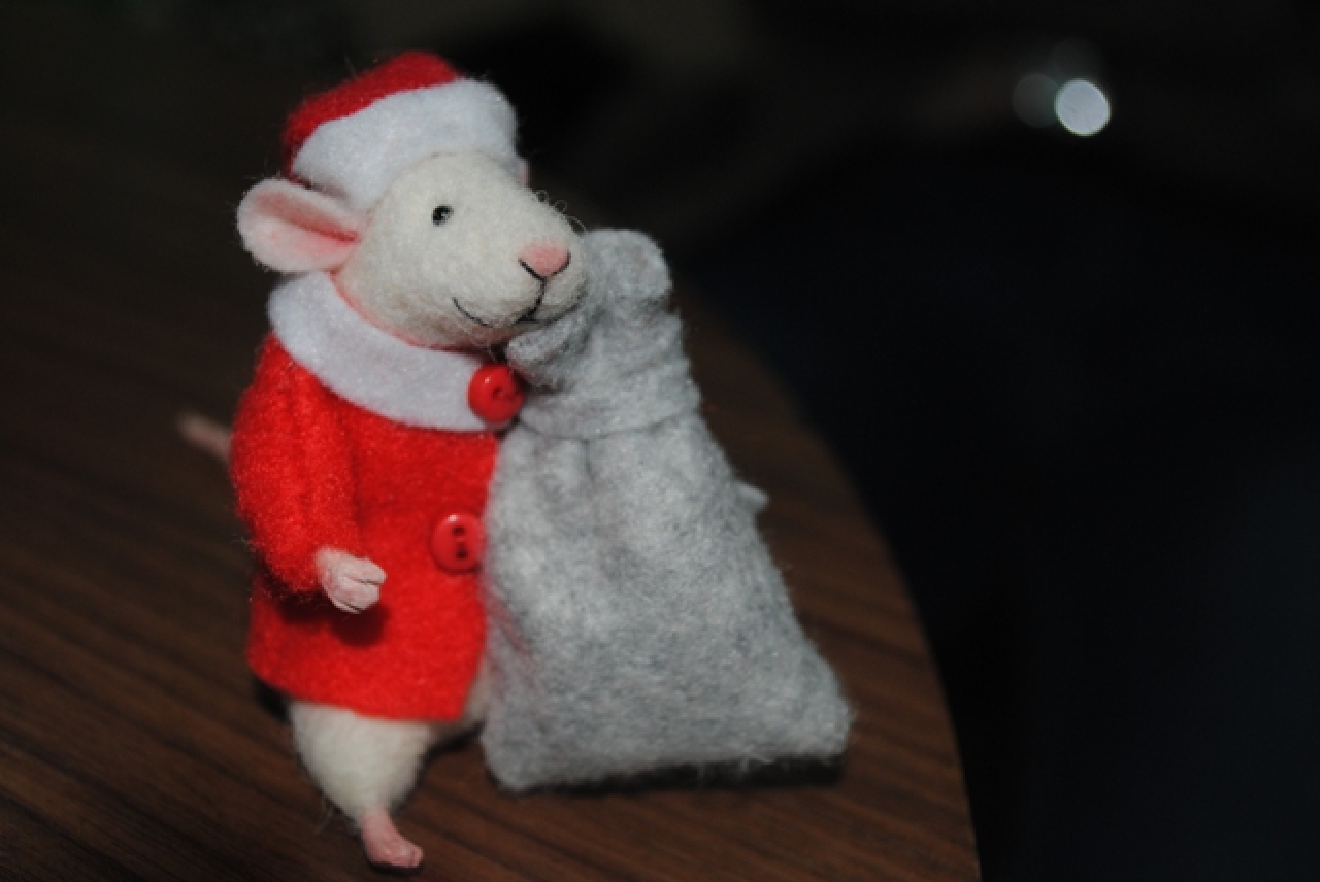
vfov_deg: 25.8
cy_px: 441
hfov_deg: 37.8
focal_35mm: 52
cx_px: 660
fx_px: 1927
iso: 200
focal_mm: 35
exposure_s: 1/60
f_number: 5
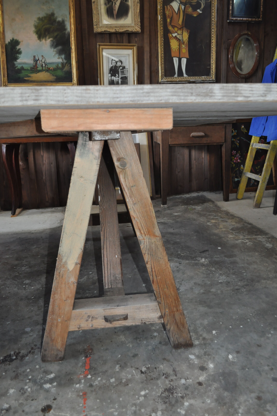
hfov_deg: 47.8
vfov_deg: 67.4
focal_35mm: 27
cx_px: 138
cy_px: 208
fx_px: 312
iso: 800
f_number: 3.5
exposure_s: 1/60
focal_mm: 18
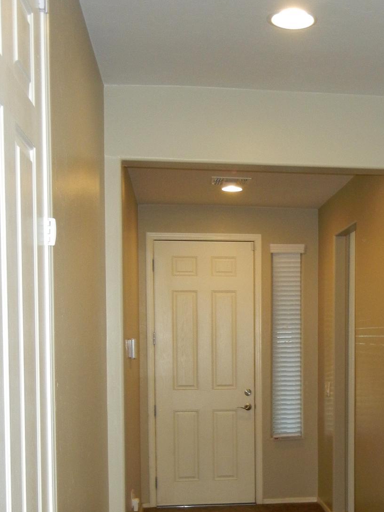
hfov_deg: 26.1
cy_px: 387
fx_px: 814
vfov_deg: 34.2
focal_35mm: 55
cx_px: 304
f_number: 3.5
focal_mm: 5.4
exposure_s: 1/30
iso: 206
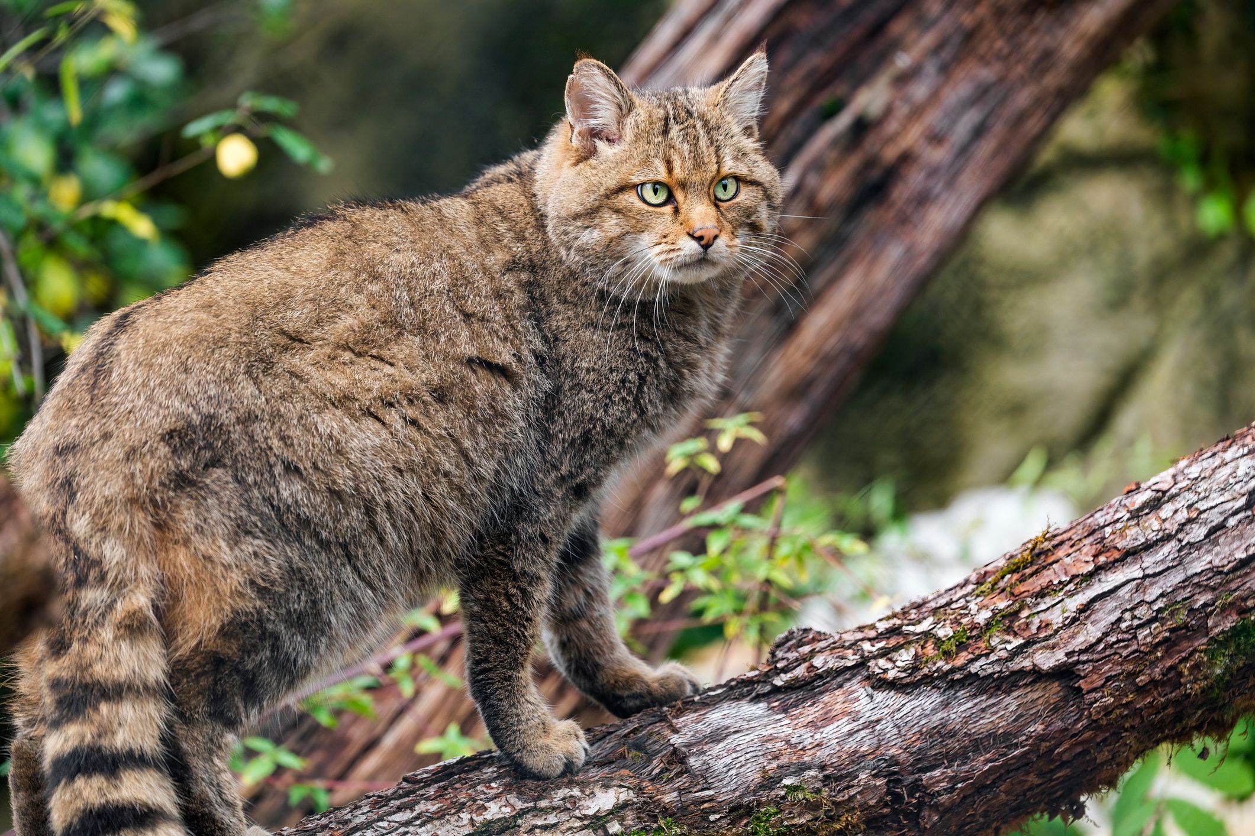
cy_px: 418
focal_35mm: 250
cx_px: 628
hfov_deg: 8.2
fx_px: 8715
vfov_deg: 5.5
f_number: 4.5
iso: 1250
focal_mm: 250
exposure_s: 1/500
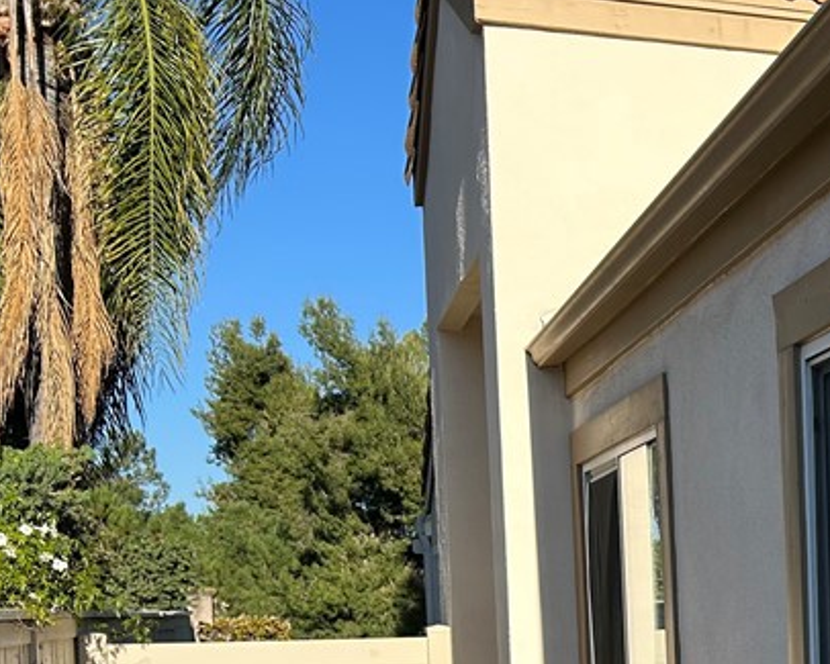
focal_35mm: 64
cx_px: 893
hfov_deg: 27.3
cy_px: 684
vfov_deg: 22.8
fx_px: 1573
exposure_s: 1/3356
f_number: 1.5
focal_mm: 5.7
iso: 50
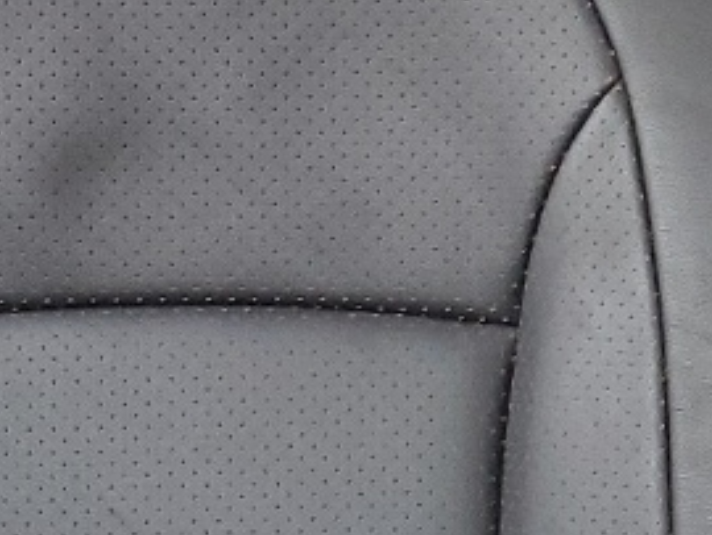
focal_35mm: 154
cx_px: 1031
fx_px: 3170
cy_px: 266
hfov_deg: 12.3
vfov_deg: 9.7
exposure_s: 1/60.2
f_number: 1.5
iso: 155
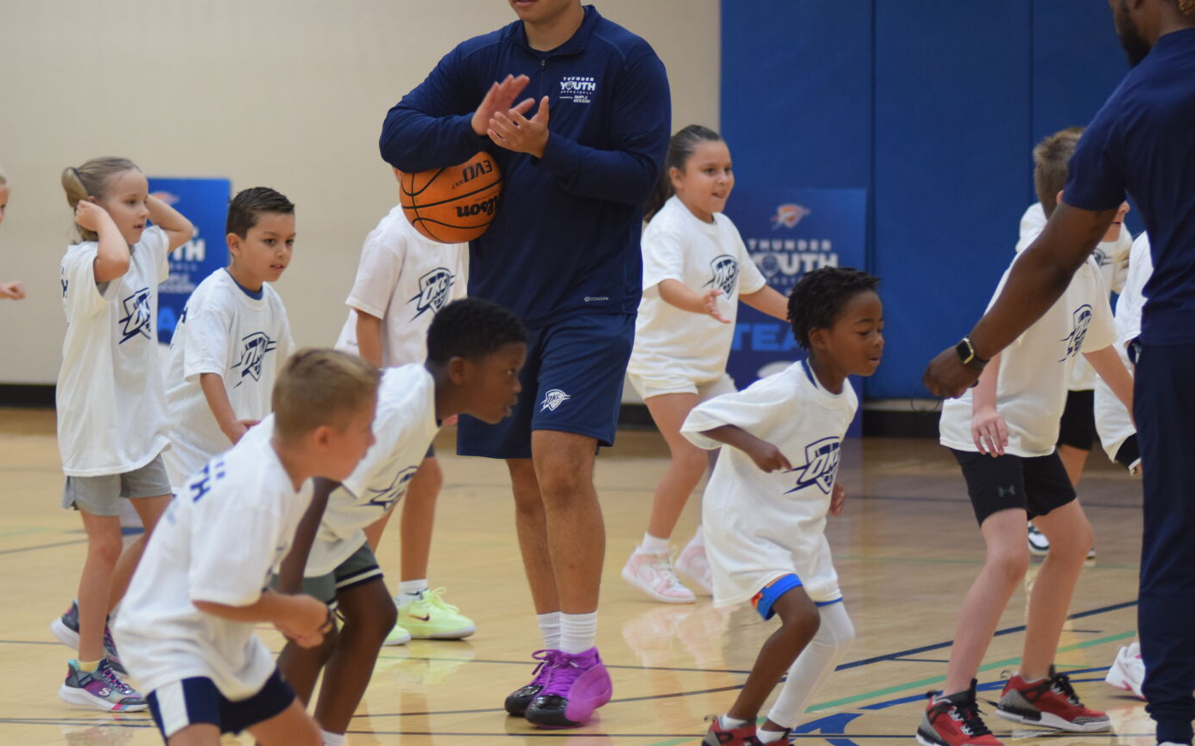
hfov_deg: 9.7
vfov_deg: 6.1
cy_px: 403
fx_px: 7034
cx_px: 606
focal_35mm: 216
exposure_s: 1/125
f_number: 2.8
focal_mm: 112
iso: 900
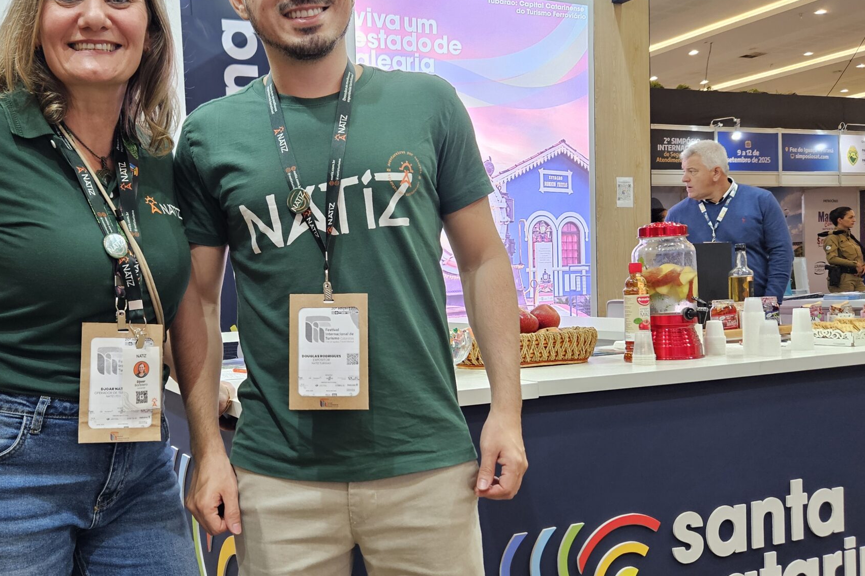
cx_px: 303
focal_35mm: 36
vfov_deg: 36.9
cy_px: 310
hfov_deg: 52.3
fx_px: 865
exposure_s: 1/120
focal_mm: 5.4
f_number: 1.8
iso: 320
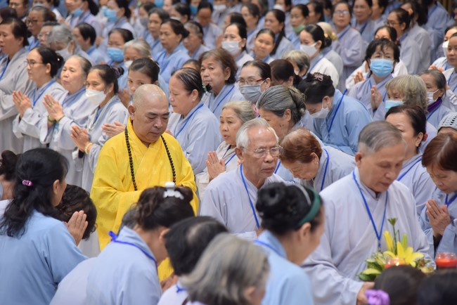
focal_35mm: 120
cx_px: 228
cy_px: 152
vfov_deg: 11.4
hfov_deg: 17.1
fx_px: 1524
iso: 1250
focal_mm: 120
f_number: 4
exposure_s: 1/125
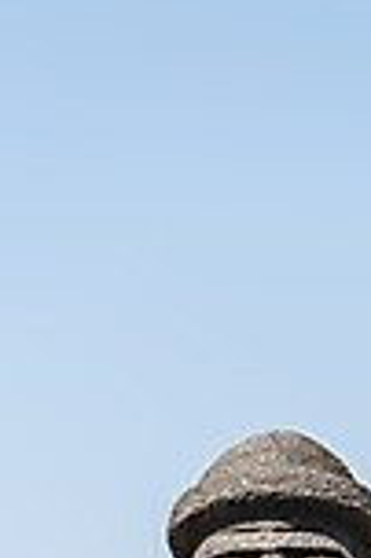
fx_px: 2122
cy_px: 628
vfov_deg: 14.6
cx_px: 310
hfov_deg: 10.0
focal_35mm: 137
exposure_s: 1/1600
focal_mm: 52
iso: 100
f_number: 4
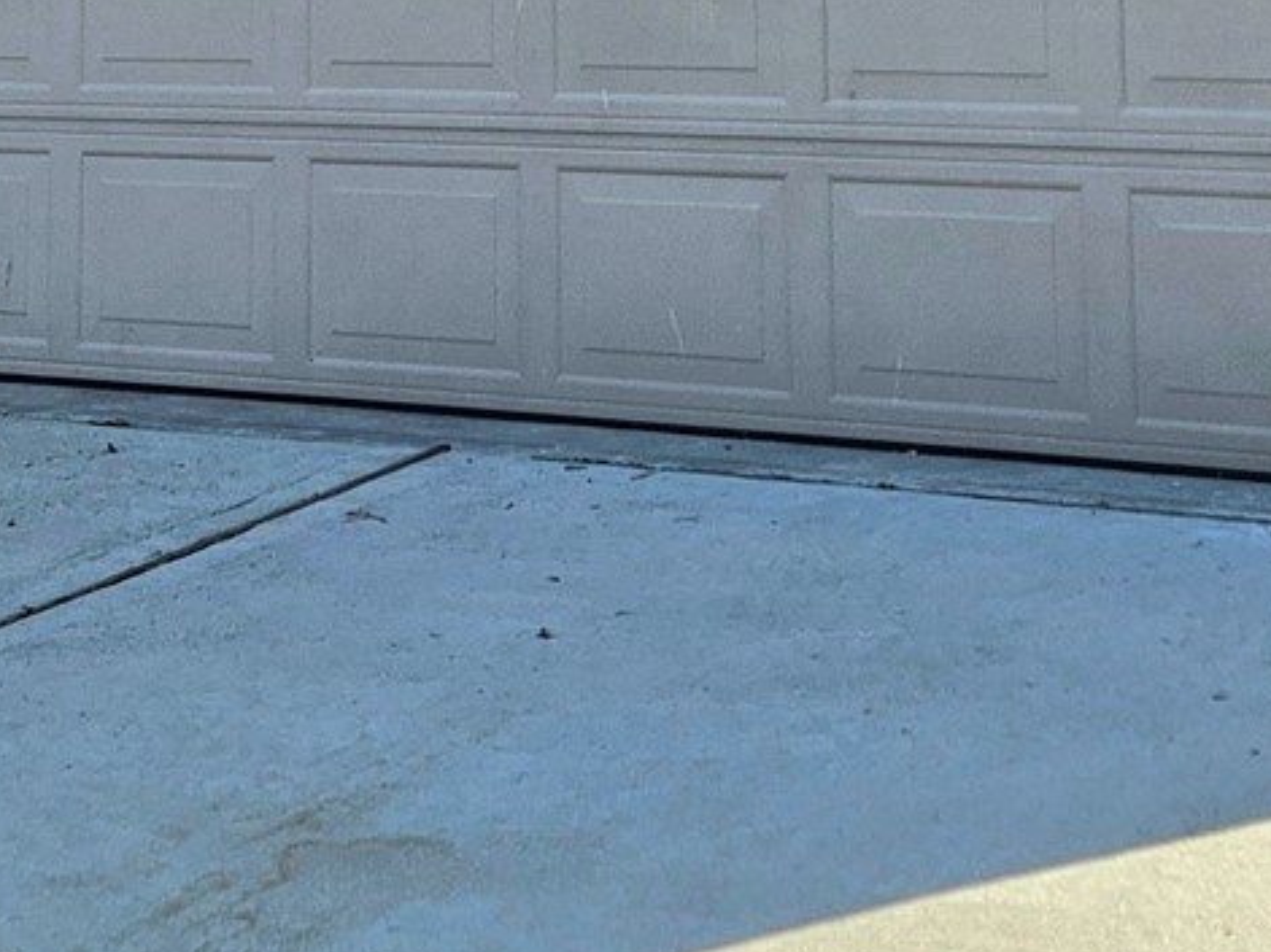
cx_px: 356
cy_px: -477
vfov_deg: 13.9
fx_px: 3671
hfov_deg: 19.5
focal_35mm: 100
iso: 25
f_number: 1.8
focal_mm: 5.4
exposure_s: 1/2000
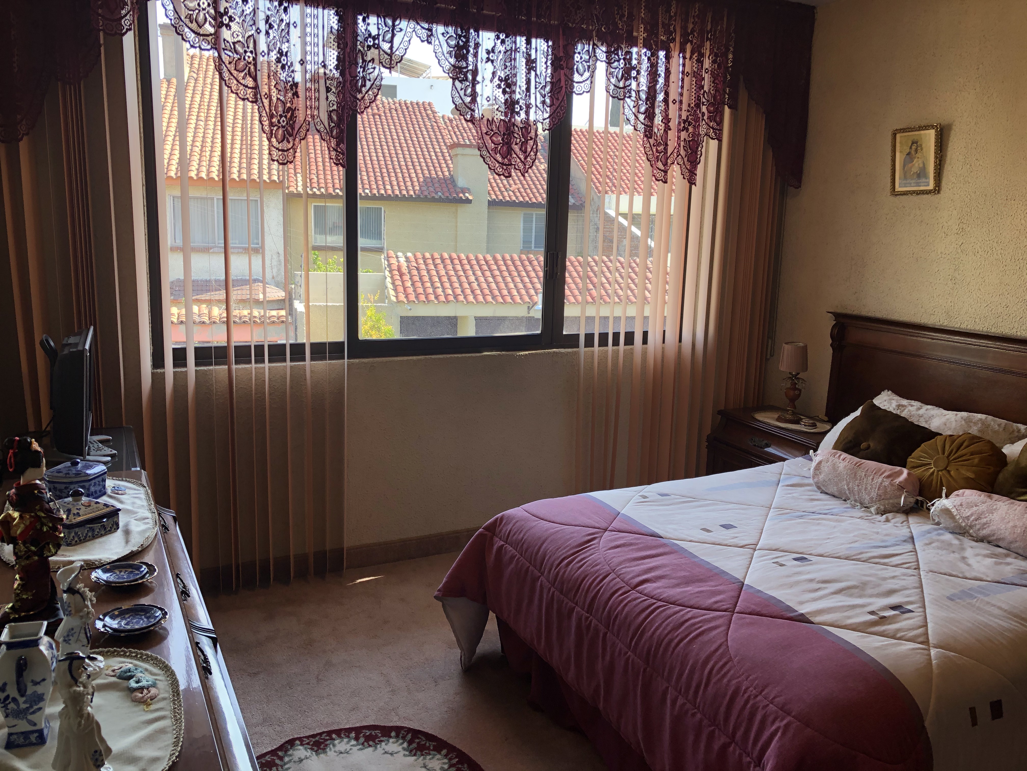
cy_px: 386
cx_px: 514
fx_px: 831
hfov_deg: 63.4
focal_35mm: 28
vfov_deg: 49.7
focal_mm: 3.99
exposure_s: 1/120
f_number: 1.8
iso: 50
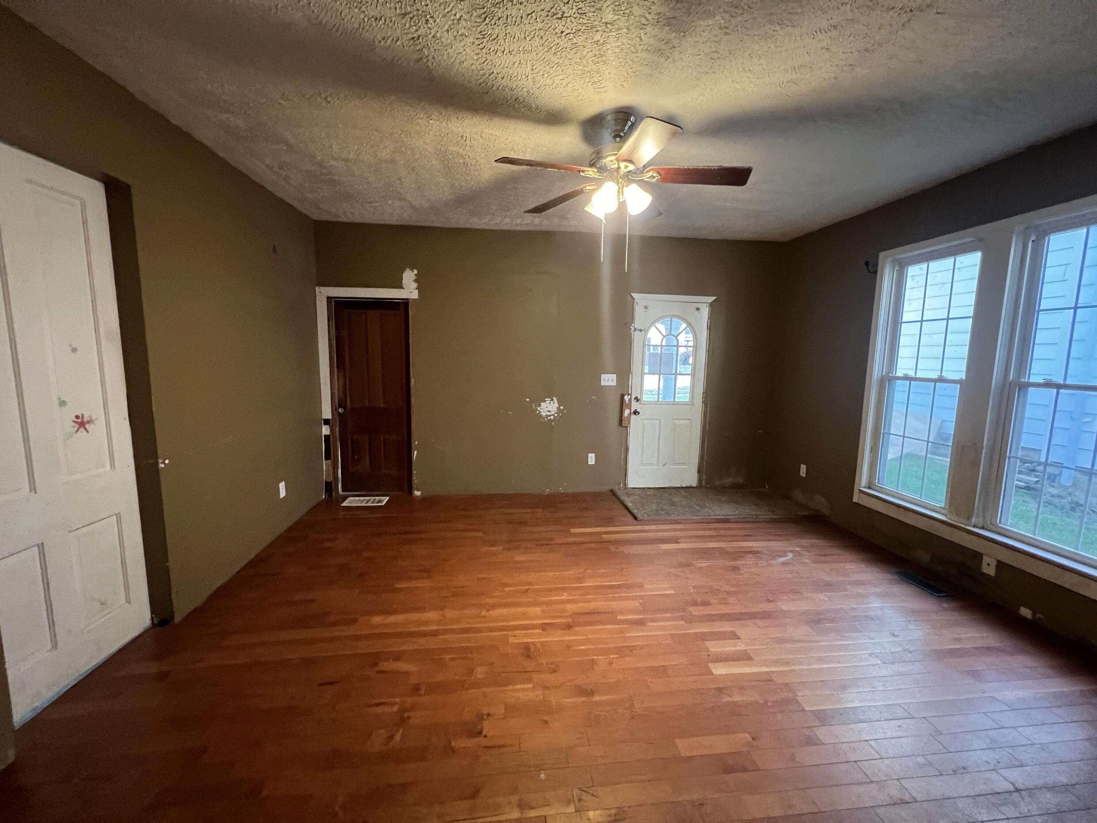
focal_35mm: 13
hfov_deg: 106.2
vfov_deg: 89.9
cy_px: 412
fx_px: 412
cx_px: 548
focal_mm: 1.57
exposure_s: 1/40
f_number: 1.8
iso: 1000
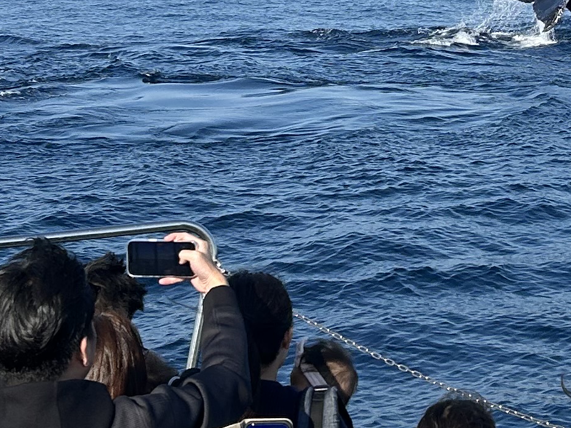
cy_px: 23
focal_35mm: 113
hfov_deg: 17.3
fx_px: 1864
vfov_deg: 13.0
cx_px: 460
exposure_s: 1/4274
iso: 50
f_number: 1.5
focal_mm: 5.7
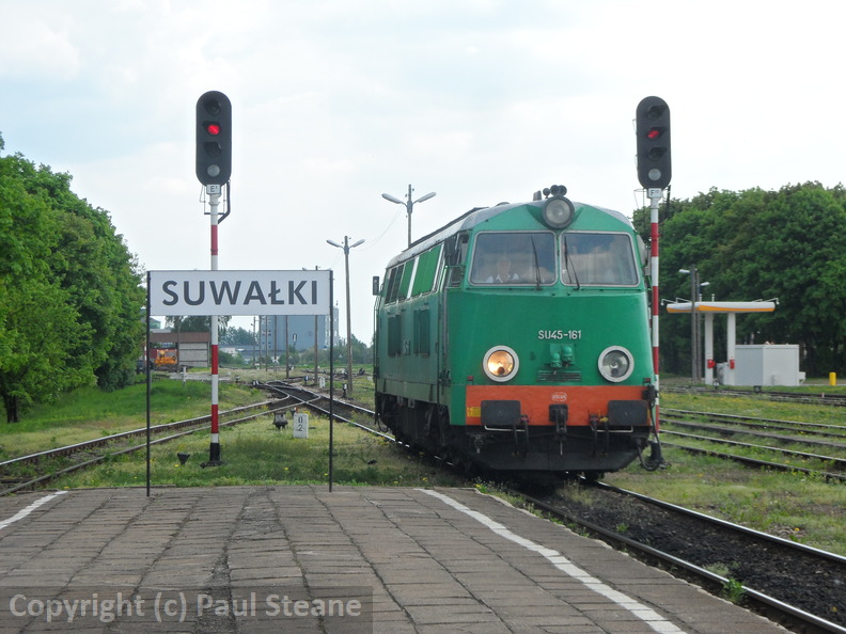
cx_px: 423
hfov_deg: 18.2
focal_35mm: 108
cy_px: 317
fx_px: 2639
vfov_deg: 13.7
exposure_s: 1/350
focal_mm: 19.8
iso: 80
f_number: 5.2
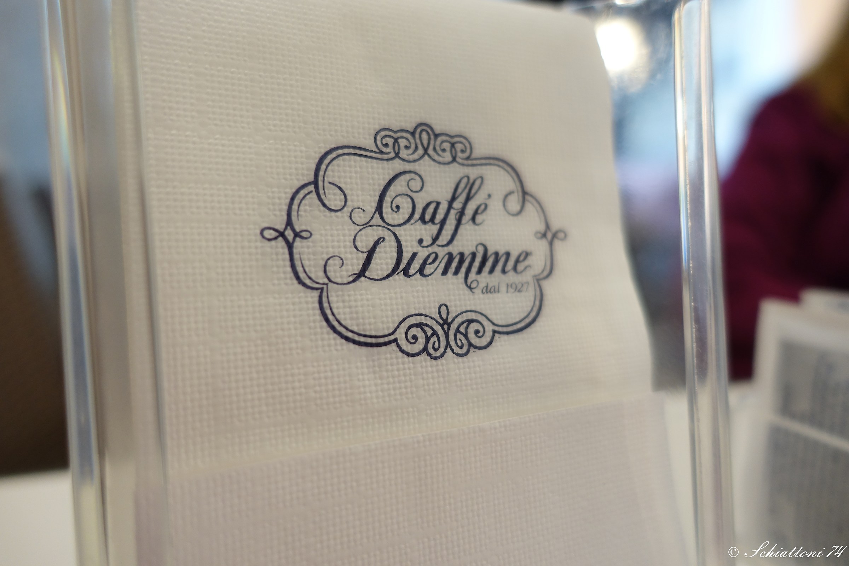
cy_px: 283
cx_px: 424
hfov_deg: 73.7
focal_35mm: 24
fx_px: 566
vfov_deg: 53.1
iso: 250
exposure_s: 1/60
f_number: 1.8
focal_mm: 8.8
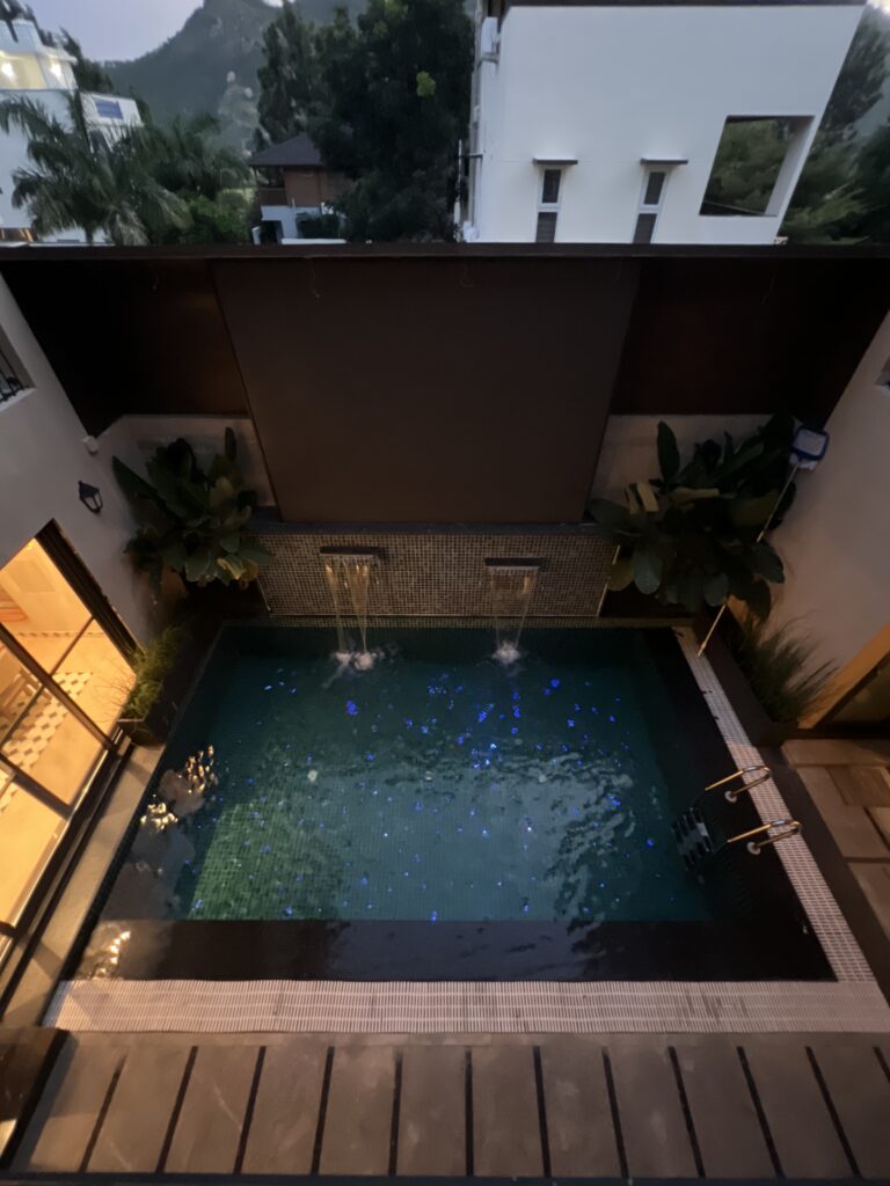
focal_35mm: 13
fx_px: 446
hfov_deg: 89.9
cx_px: 445
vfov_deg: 106.2
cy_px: 593
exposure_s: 1/25
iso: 1600
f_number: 1.8
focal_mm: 1.57
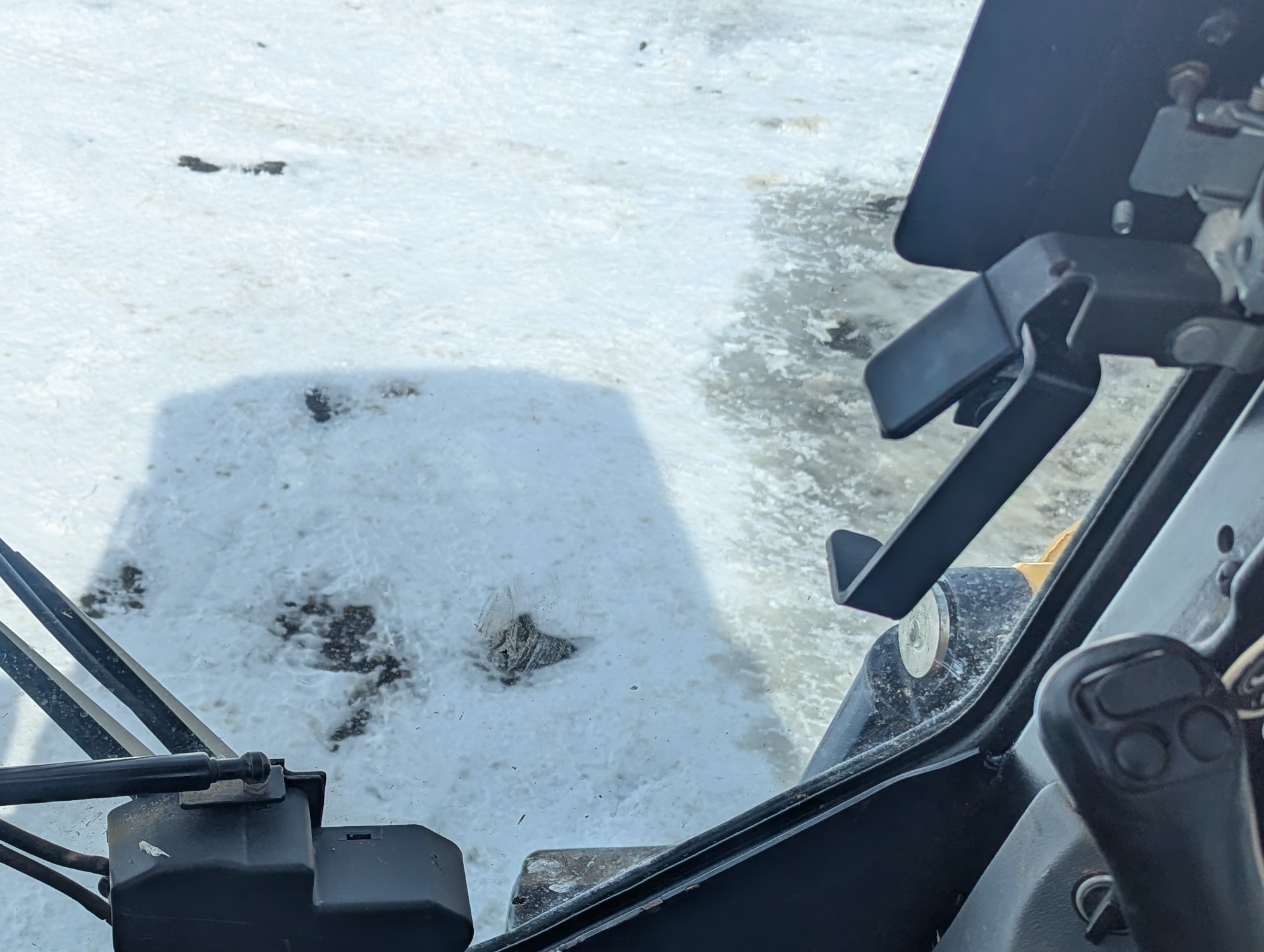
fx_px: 1792
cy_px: 805
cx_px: 237
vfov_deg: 28.9
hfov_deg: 37.4
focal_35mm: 49
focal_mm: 6.81
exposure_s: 1/1919
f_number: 1.85
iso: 50
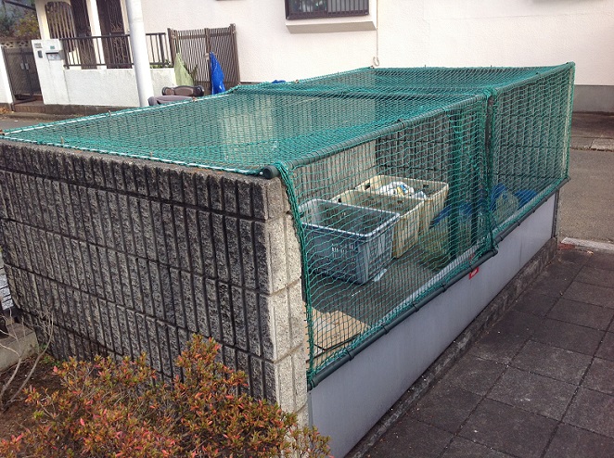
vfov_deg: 40.6
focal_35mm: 35
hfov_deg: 52.7
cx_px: 307
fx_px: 620
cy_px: 229
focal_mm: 4.28
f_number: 2.4
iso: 50
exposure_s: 1/296
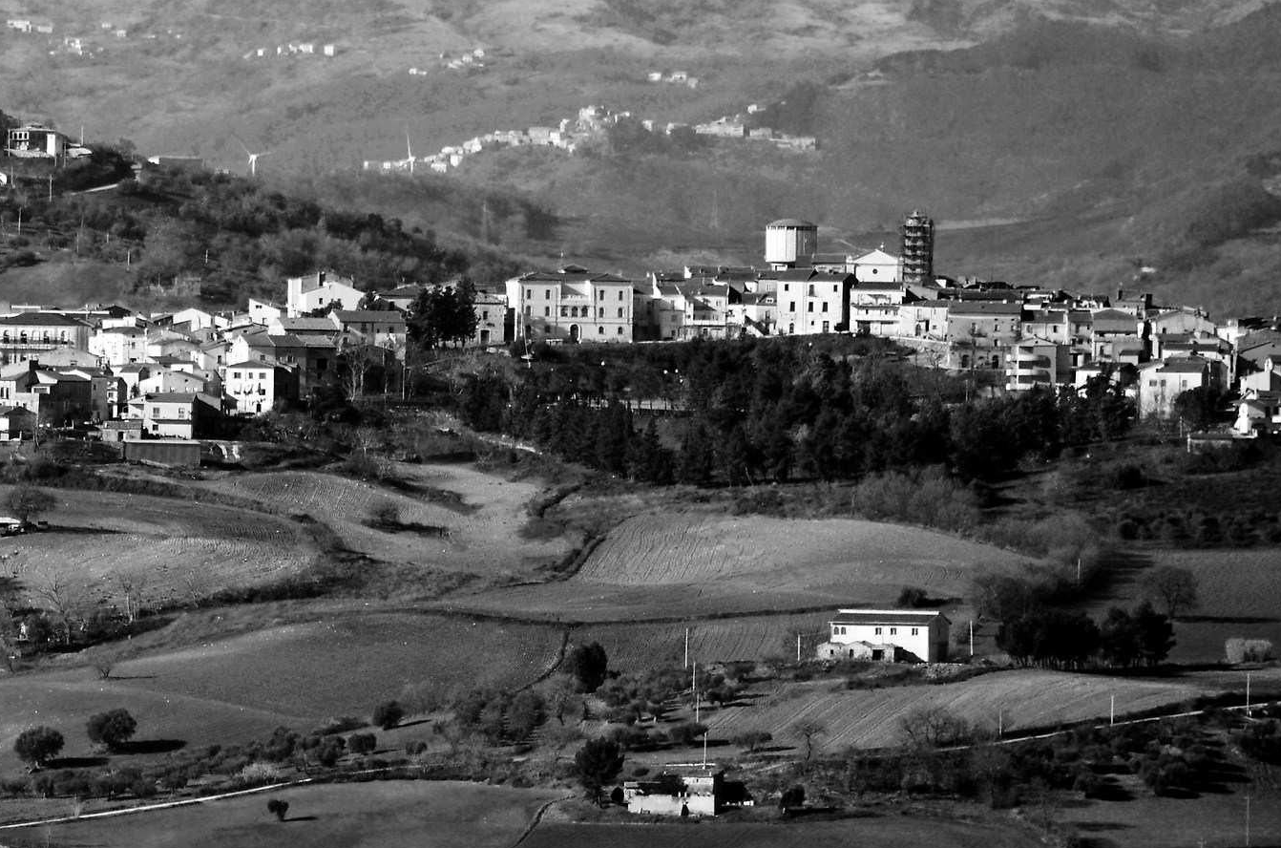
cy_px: 176
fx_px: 28577
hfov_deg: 2.6
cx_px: 223
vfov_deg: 1.7
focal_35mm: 805
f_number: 6.3
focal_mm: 300
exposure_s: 1/2000
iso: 640
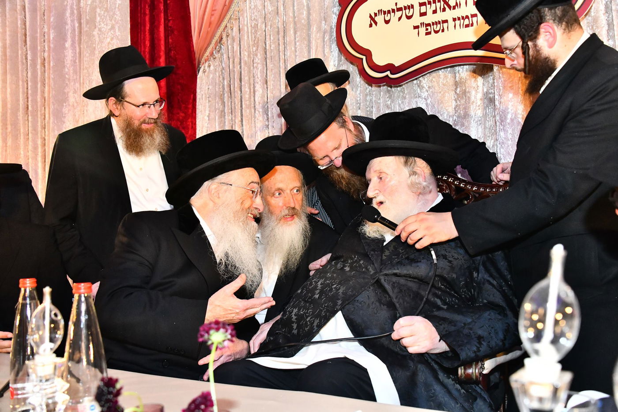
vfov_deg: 36.9
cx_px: 309
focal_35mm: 36
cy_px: 206
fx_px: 618
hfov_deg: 53.1
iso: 5000
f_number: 5.6
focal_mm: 36
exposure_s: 1/100
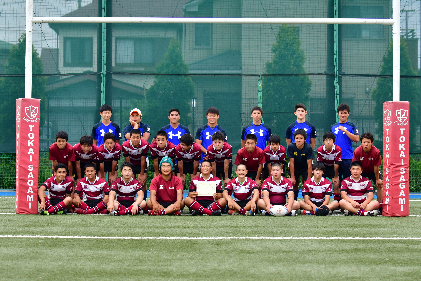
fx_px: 1228
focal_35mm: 105
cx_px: 210
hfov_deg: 19.5
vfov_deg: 13.0
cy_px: 140
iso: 800
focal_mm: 70
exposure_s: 1/160
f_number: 4.5
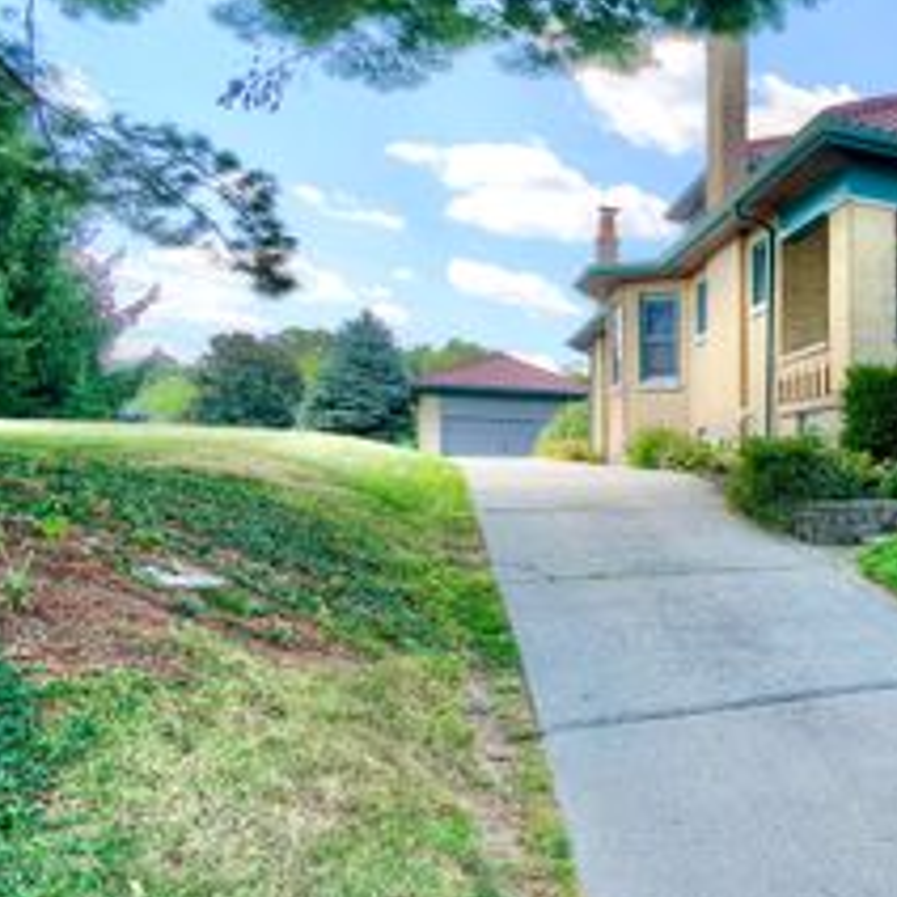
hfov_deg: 40.7
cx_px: 1037
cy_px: 480
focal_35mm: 30
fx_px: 880
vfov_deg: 54.0
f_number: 11
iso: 100
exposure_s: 1/80
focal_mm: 10
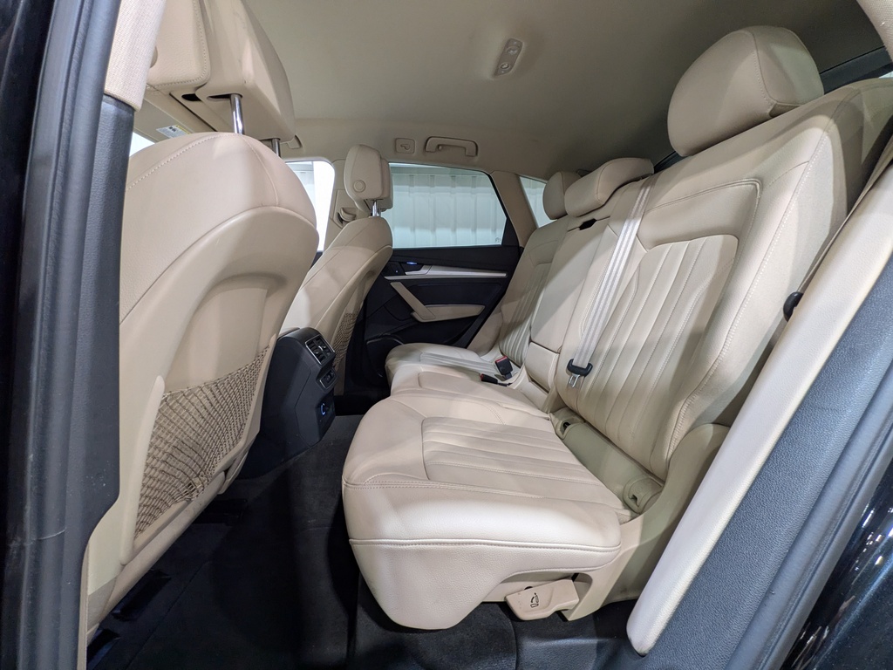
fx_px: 361
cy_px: 335
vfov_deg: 85.7
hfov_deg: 102.1
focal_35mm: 14
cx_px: 446
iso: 114
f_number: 2.2
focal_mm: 1.83
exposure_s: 1/25
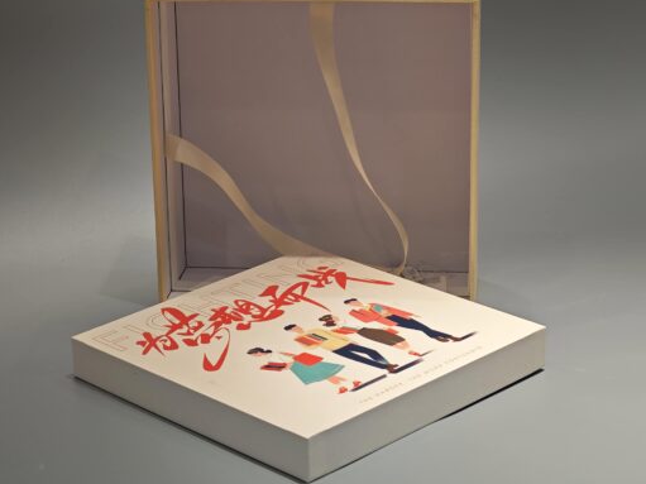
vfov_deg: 15.7
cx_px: 302
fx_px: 1754
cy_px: 211
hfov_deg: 20.9
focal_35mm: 94
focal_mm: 10.1
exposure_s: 1/100
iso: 80
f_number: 2
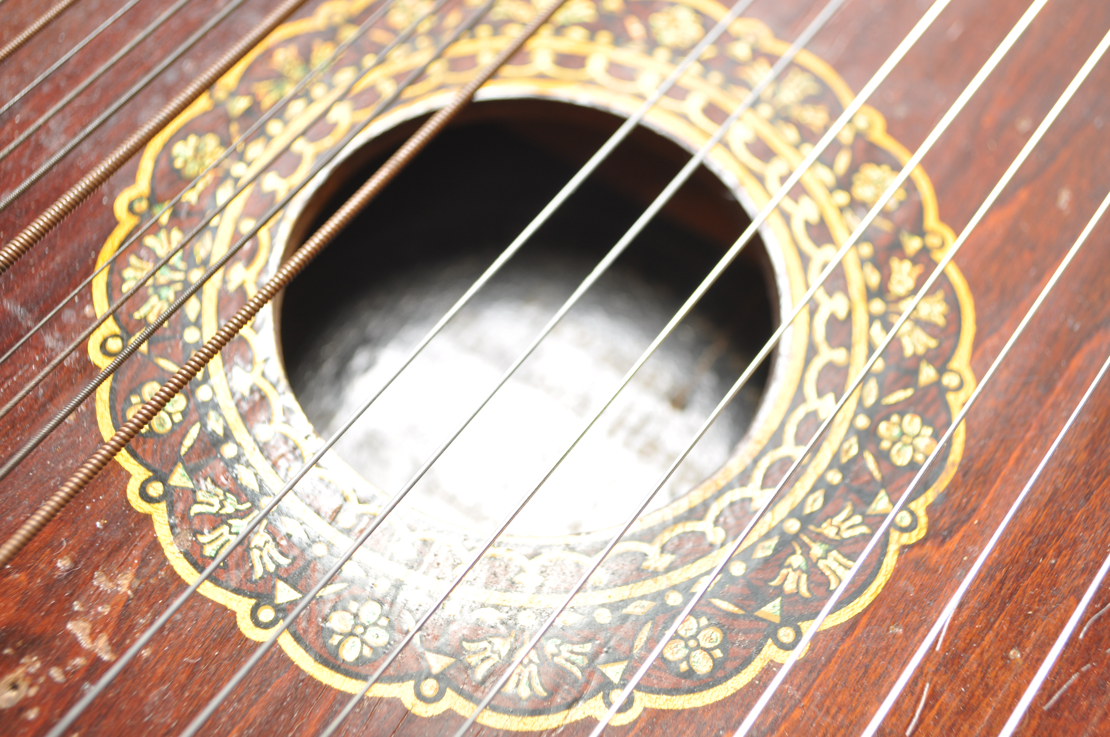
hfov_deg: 41.2
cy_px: 368
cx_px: 555
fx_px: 1478
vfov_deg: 28.0
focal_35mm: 48
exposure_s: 1/15
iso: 200
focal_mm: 32
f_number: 5.6
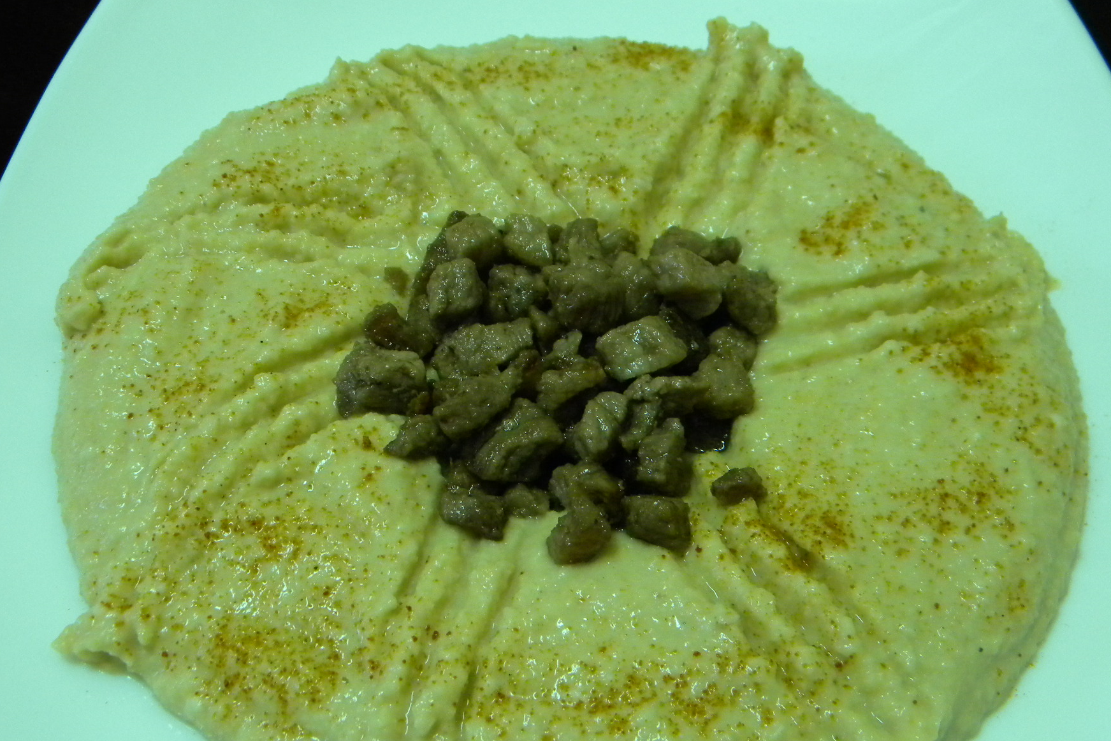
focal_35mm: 44
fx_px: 1358
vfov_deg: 30.4
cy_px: 456
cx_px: 599
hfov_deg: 44.5
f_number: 3.7
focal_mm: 6.4
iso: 400
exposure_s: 1/27.3
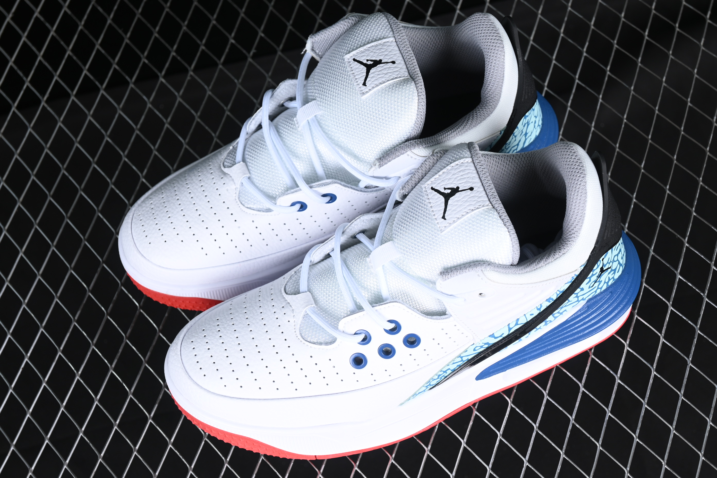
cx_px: 358
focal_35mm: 72
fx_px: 1434
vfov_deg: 18.9
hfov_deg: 28.1
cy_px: 239
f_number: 6.3
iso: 160
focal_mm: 48
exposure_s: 1/80
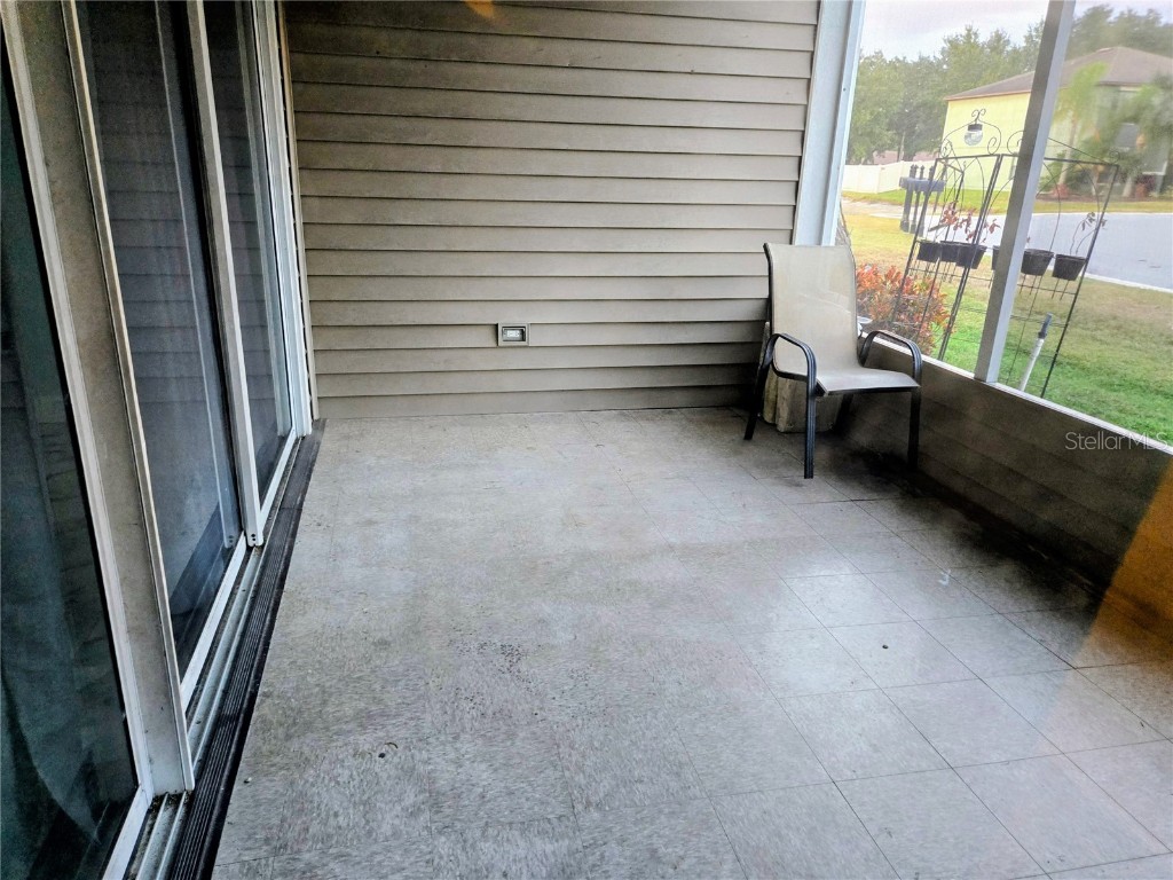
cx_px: 586
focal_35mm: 23
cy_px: 440
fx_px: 779
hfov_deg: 73.9
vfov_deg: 58.9
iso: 1000
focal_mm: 5.4
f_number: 1.8
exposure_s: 1/120
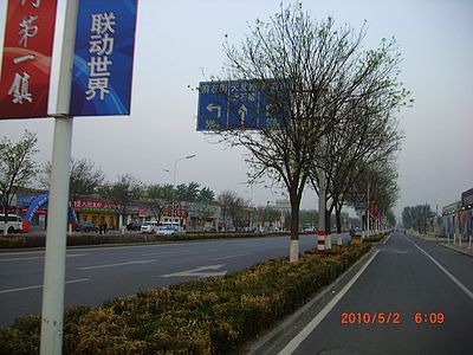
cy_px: 178
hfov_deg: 49.0
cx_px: 236
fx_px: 519
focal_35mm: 38
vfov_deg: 37.7
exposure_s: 1/160
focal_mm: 6.2
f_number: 2.7
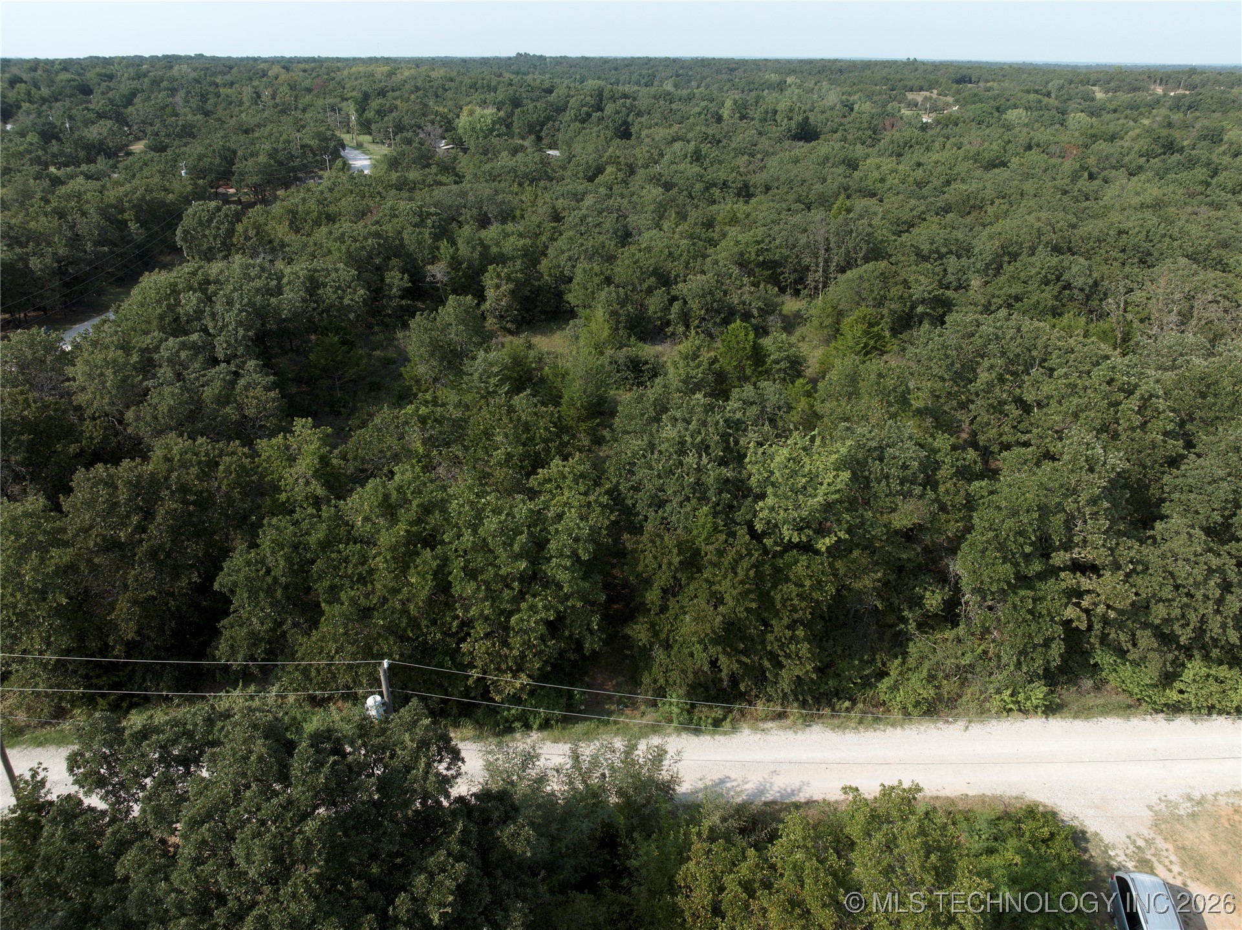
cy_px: 465
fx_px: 861
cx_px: 621
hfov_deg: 71.6
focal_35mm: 24
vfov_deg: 56.8
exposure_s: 1/200
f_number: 5.6
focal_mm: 12.29
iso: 100
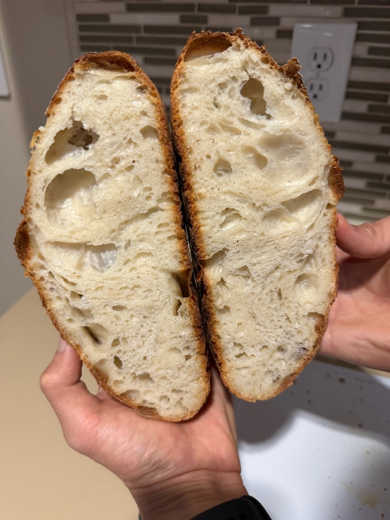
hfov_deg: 56.8
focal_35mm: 24
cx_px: 195
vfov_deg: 71.6
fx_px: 361
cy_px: 260
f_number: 1.78
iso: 200
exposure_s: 1/120
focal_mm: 6.86
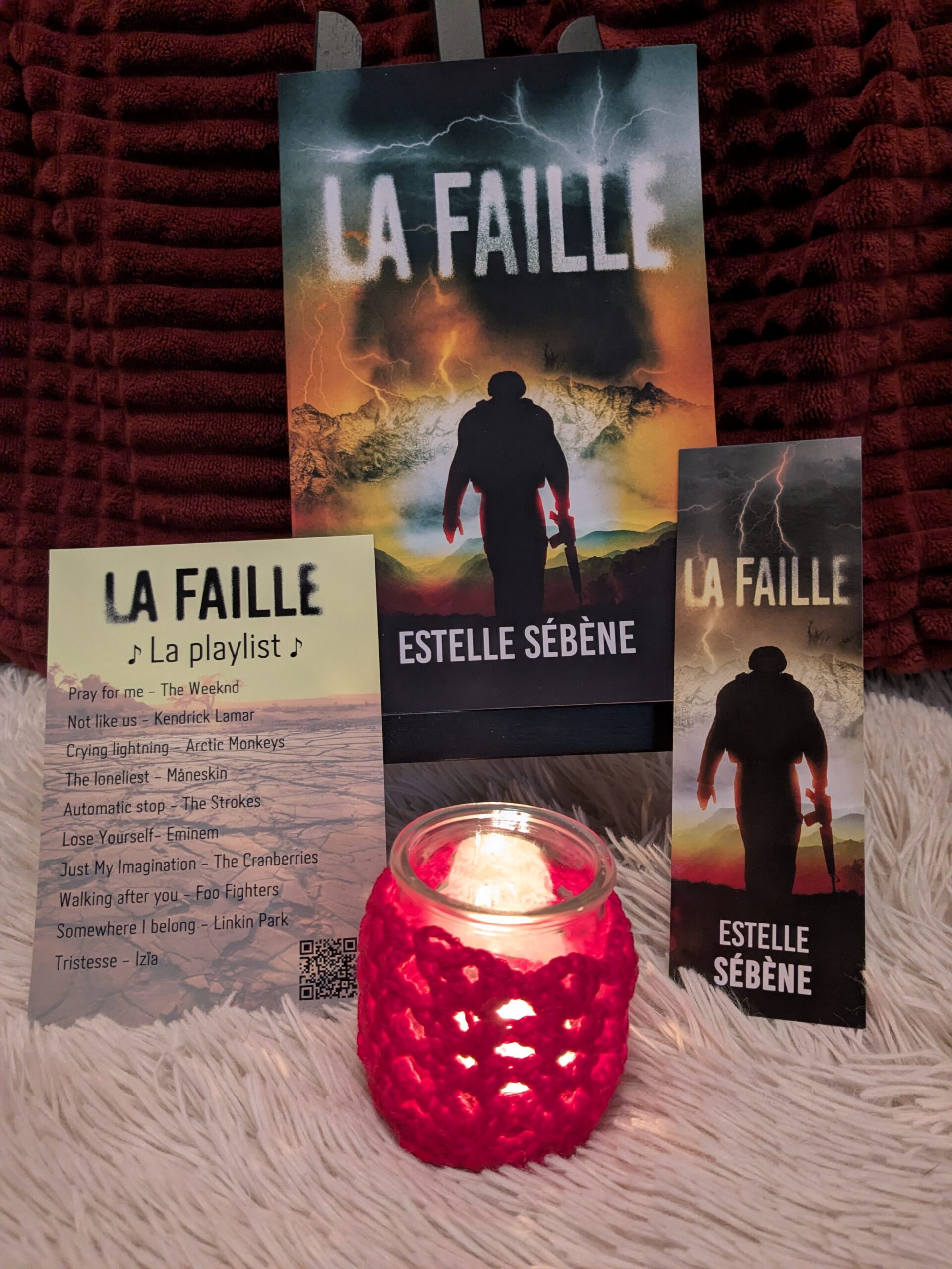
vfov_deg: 65.3
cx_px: 476
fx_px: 990
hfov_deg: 51.4
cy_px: 634
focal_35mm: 27
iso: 324
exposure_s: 1/25
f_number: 1.73
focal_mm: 4.38
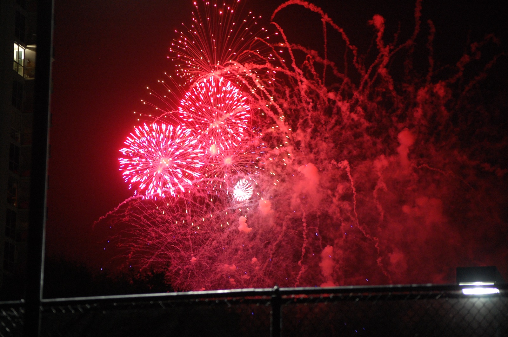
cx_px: 254
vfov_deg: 11.4
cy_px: 168
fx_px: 1691
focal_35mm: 120
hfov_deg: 17.1
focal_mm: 80
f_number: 4.5
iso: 800
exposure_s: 1/25
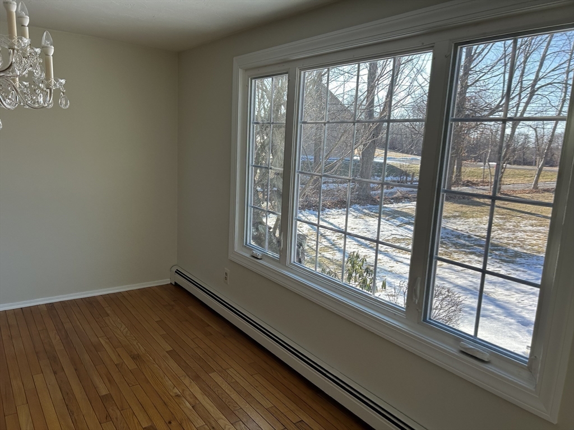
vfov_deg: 53.1
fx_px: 431
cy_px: 215
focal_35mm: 26
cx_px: 287
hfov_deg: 67.3
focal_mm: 5.7
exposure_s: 1/303
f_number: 1.5
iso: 50
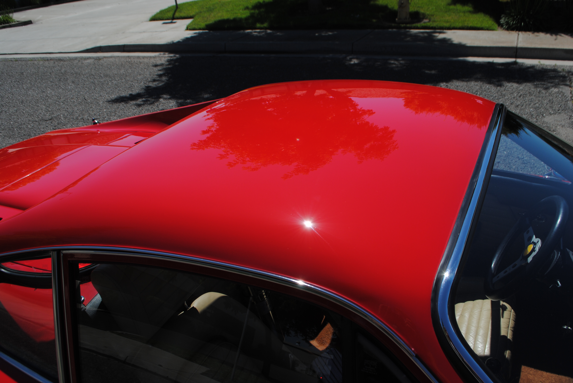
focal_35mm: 27
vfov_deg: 48.0
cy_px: 192
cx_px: 286
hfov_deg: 67.3
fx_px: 430
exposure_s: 1/400
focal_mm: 18
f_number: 10
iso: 100
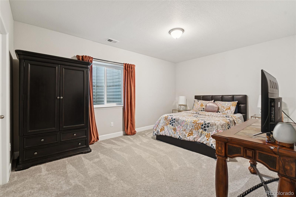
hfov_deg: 96.7
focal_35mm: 16
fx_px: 132
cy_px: 98
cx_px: 148
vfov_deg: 73.7
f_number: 8
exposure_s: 1/3
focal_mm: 16
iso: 160
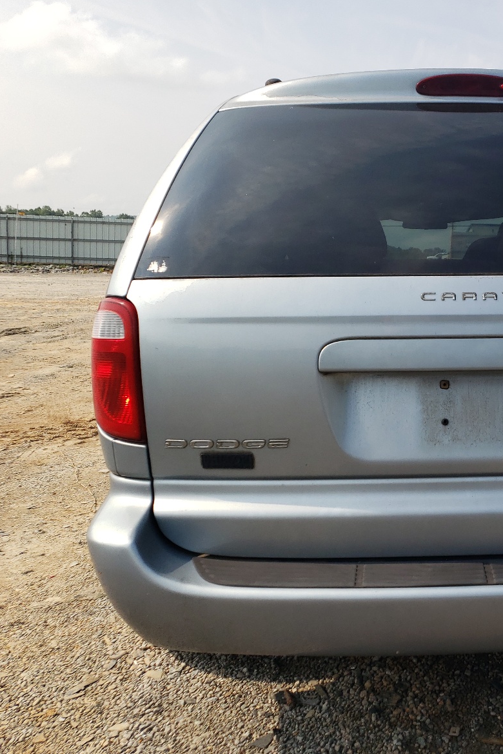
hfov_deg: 33.6
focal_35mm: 37
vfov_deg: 51.9
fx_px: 775
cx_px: 473
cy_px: 368
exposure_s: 1/3333
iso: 50
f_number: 1.5
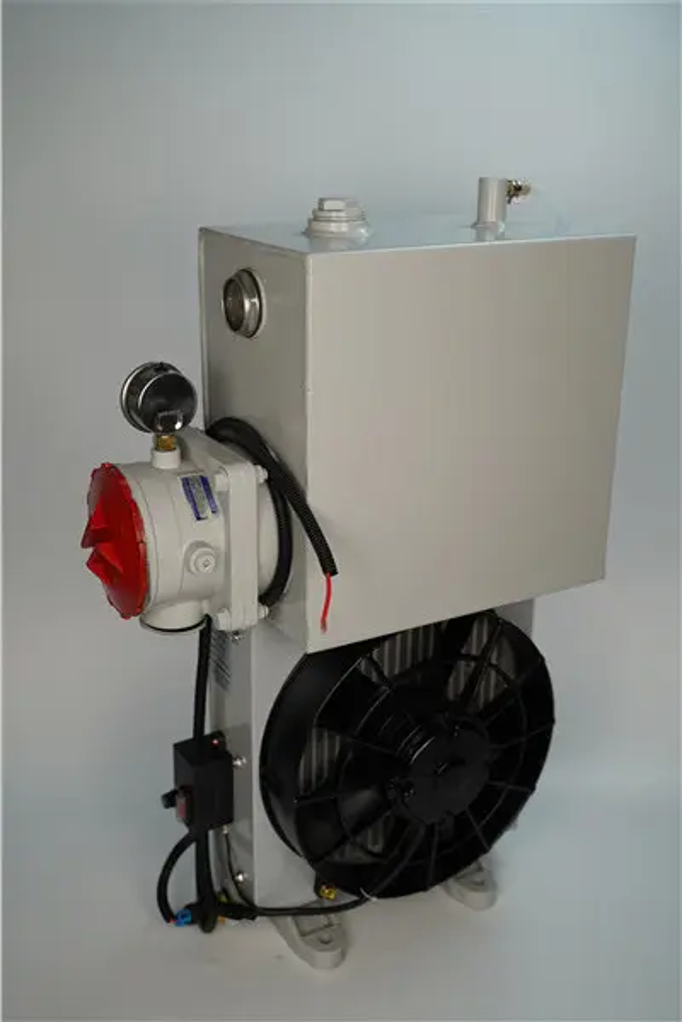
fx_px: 1137
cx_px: 341
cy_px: 511
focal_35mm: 40
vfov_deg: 48.5
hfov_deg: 33.4
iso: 400
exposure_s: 1/250
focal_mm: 40
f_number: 4
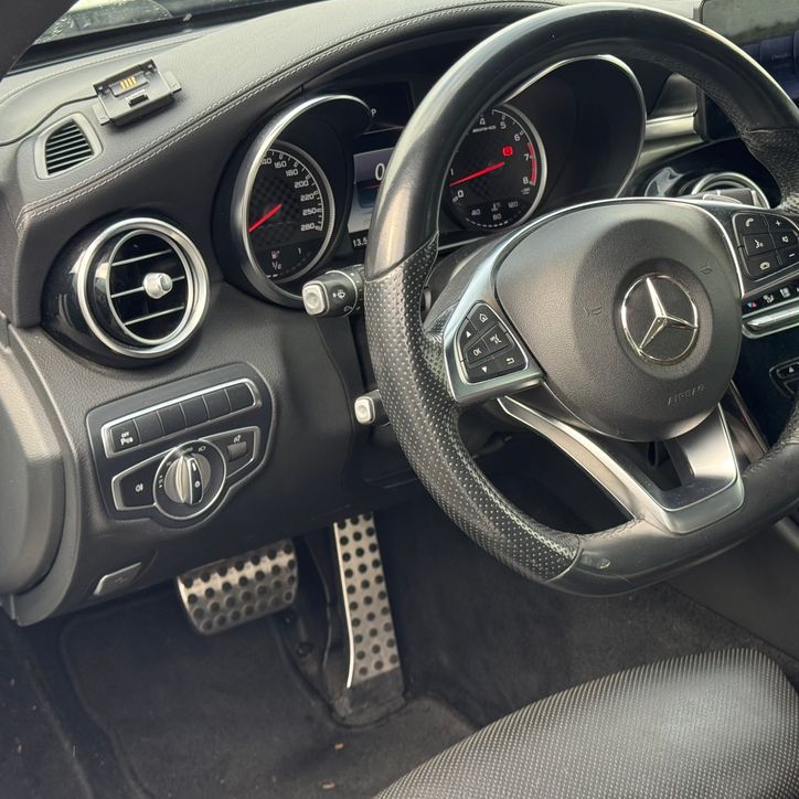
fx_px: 1567
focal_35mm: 60
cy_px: 381
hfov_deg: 28.4
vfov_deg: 28.6
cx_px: 530
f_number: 1.78
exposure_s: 1/222
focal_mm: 6.76
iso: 80
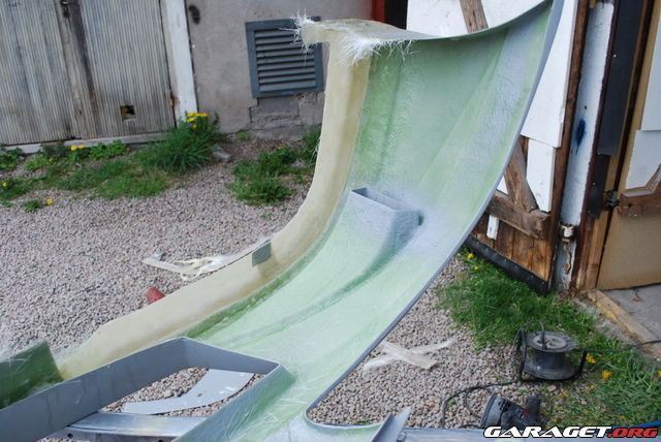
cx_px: 330
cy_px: 221
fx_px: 606
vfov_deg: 40.0
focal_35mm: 33
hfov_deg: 57.2
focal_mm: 22
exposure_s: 1/160
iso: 100
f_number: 6.3
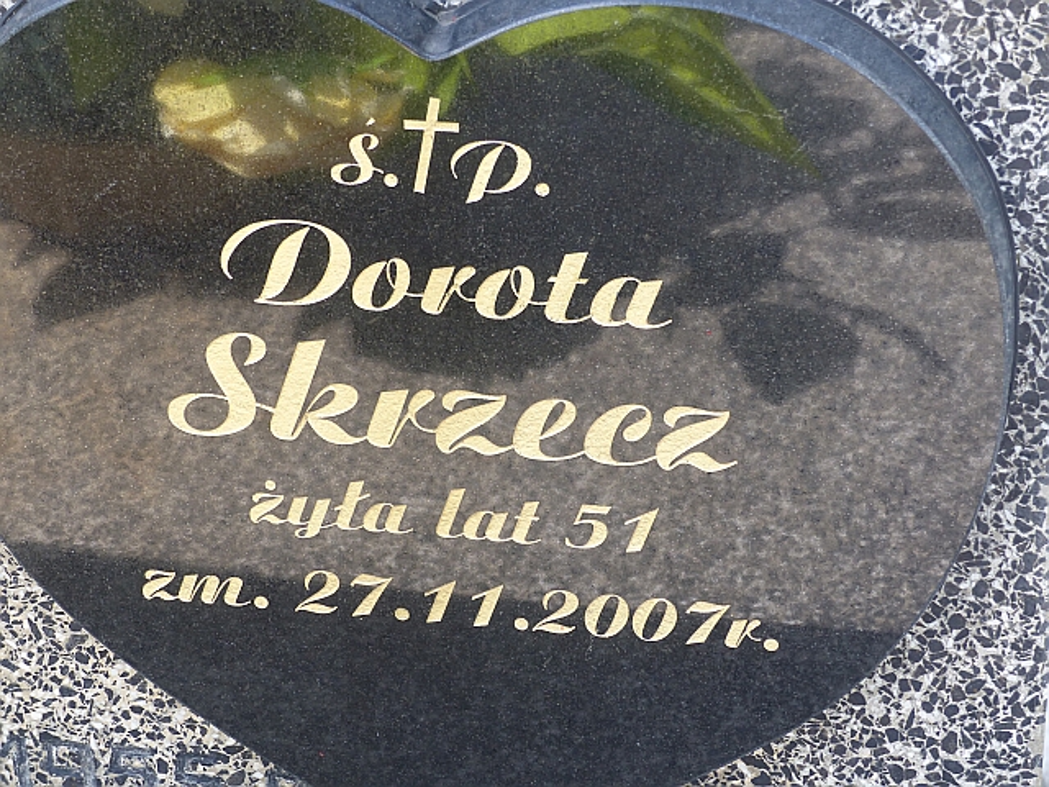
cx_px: 524
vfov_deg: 12.5
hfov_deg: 16.6
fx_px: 3606
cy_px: 394
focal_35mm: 119
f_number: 3.5
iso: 100
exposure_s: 1/125
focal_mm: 21.4
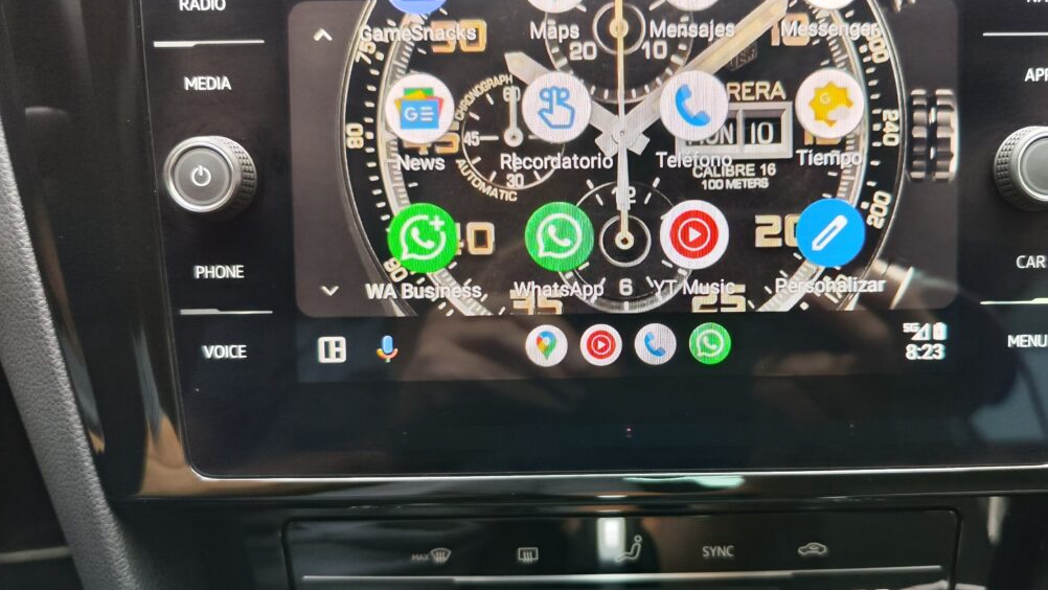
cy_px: 316
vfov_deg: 38.9
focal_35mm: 30
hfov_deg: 63.8
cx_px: 619
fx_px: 834
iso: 349
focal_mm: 7.01
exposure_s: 1/58.8
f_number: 1.69
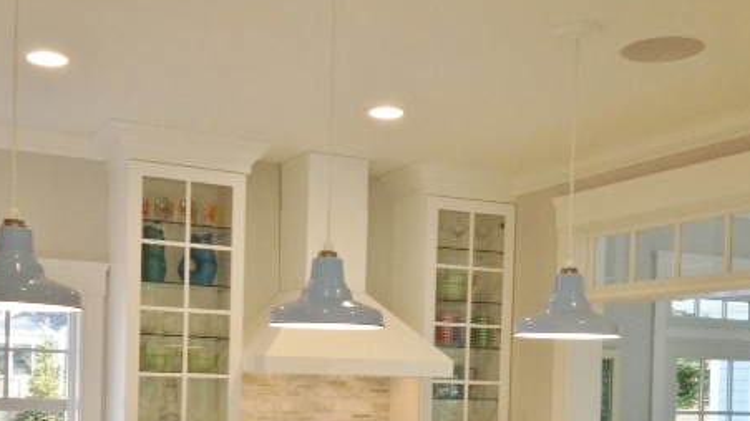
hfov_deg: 38.4
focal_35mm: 54
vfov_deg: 21.7
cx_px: 324
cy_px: 383
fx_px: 1074
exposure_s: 1/120
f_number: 2.4
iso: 80
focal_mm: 4.28
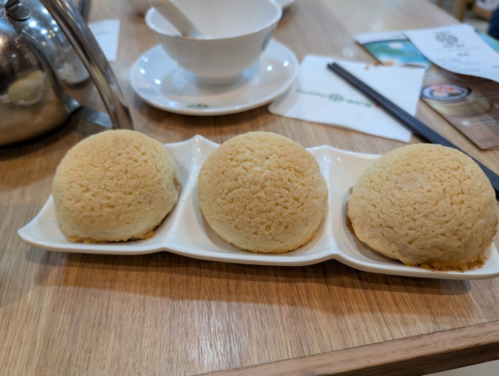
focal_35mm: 24
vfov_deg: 56.9
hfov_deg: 71.5
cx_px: 250
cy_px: 188
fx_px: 346
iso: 493
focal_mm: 6.9
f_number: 1.68
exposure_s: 1/365
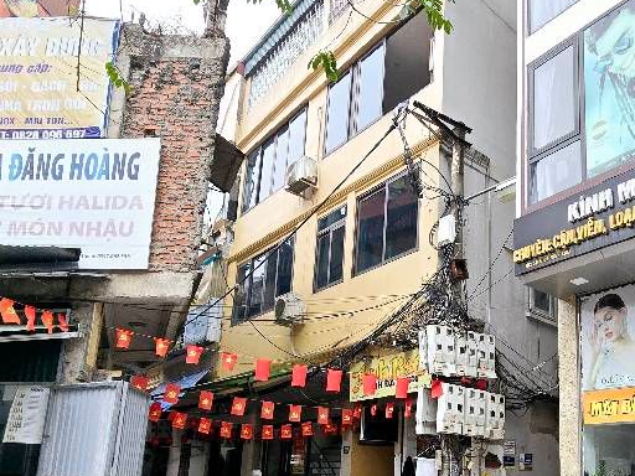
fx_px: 477
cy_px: 383
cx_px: 496
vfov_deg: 49.8
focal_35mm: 26
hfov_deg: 62.4
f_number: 2.2
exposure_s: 1/145
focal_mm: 2.2
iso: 50
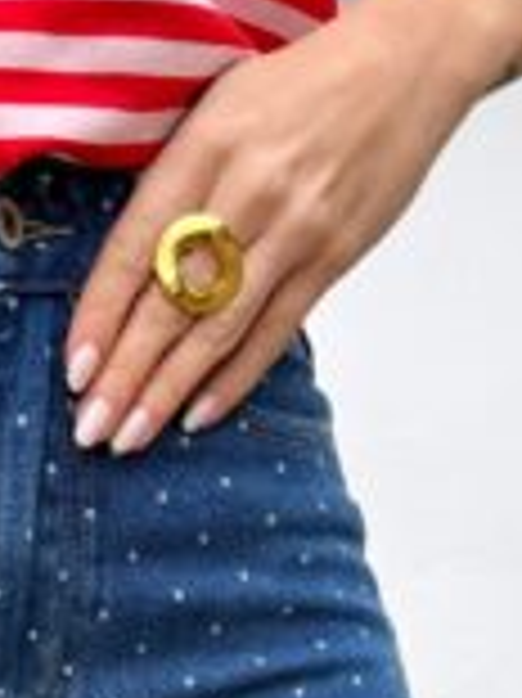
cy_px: 833
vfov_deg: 27.5
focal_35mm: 62
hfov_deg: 23.6
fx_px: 1248
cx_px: 261
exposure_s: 1/593
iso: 80
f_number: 1.78
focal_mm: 6.76
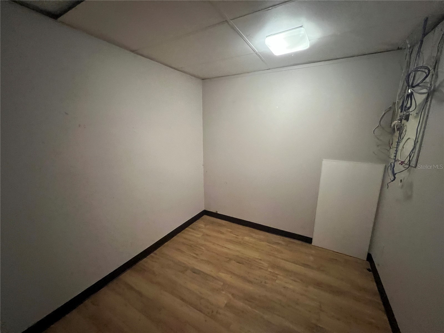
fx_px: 167
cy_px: 166
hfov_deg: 106.2
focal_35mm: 13
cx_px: 222
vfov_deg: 89.9
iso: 800
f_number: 1.8
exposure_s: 1/60
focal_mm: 1.57
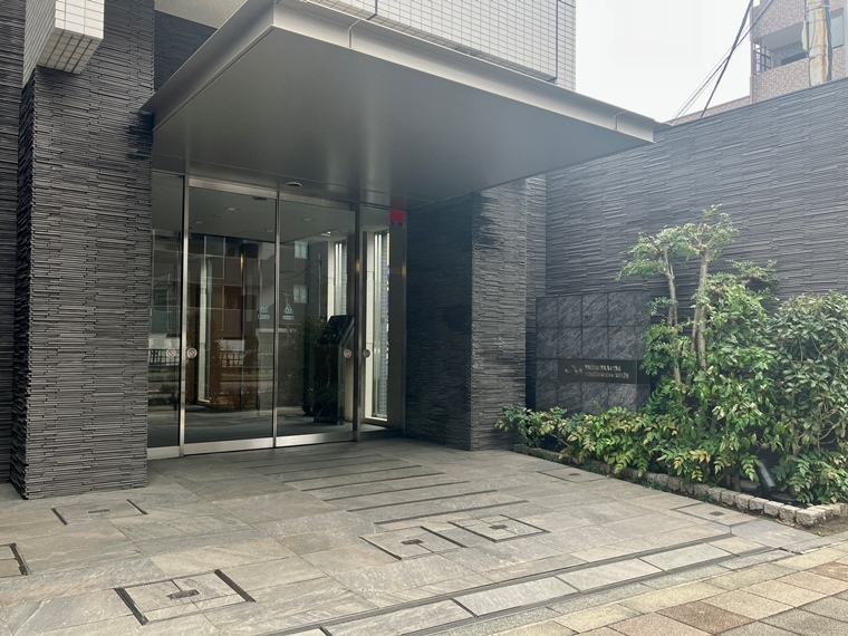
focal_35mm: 28
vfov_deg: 49.7
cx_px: 424
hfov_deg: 63.4
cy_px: 318
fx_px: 686
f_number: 1.8
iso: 25
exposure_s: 1/166
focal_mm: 3.99
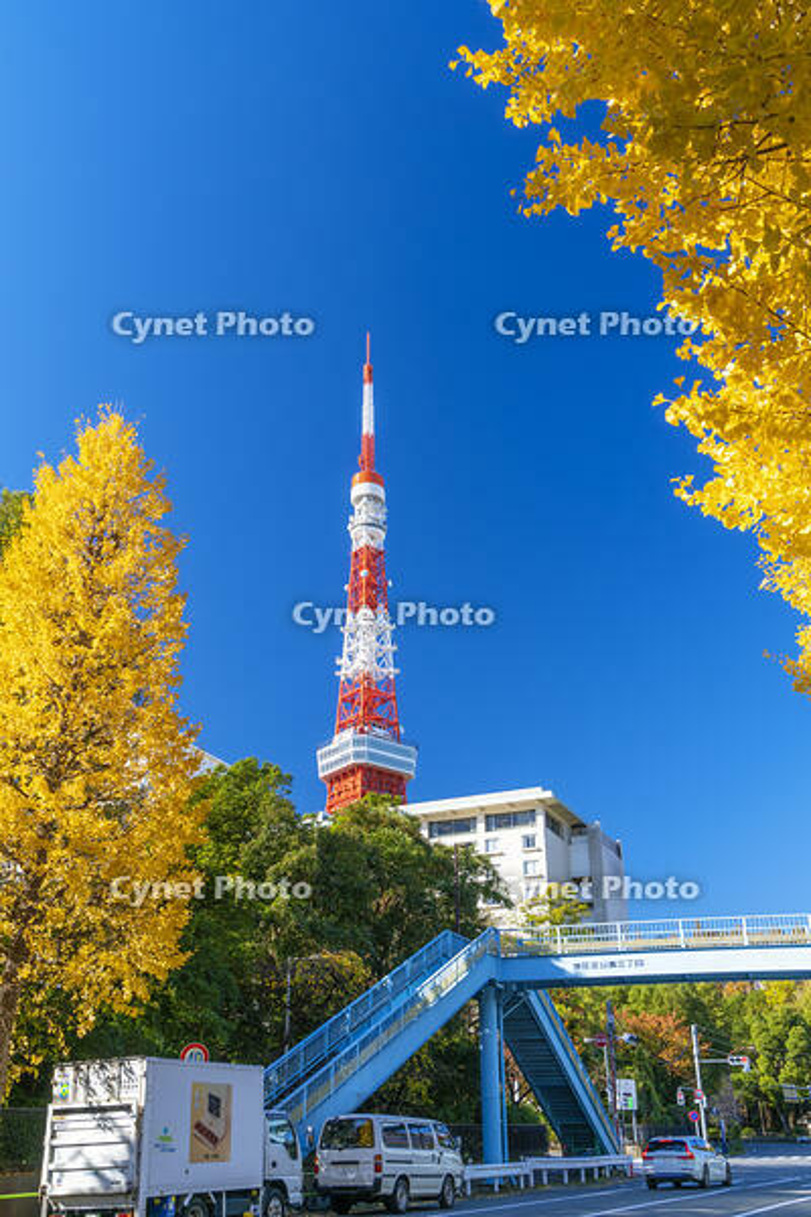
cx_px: 406
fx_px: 1081
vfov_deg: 58.7
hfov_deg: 41.1
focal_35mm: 32
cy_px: 608
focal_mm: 32
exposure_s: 1/30
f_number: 11
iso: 100
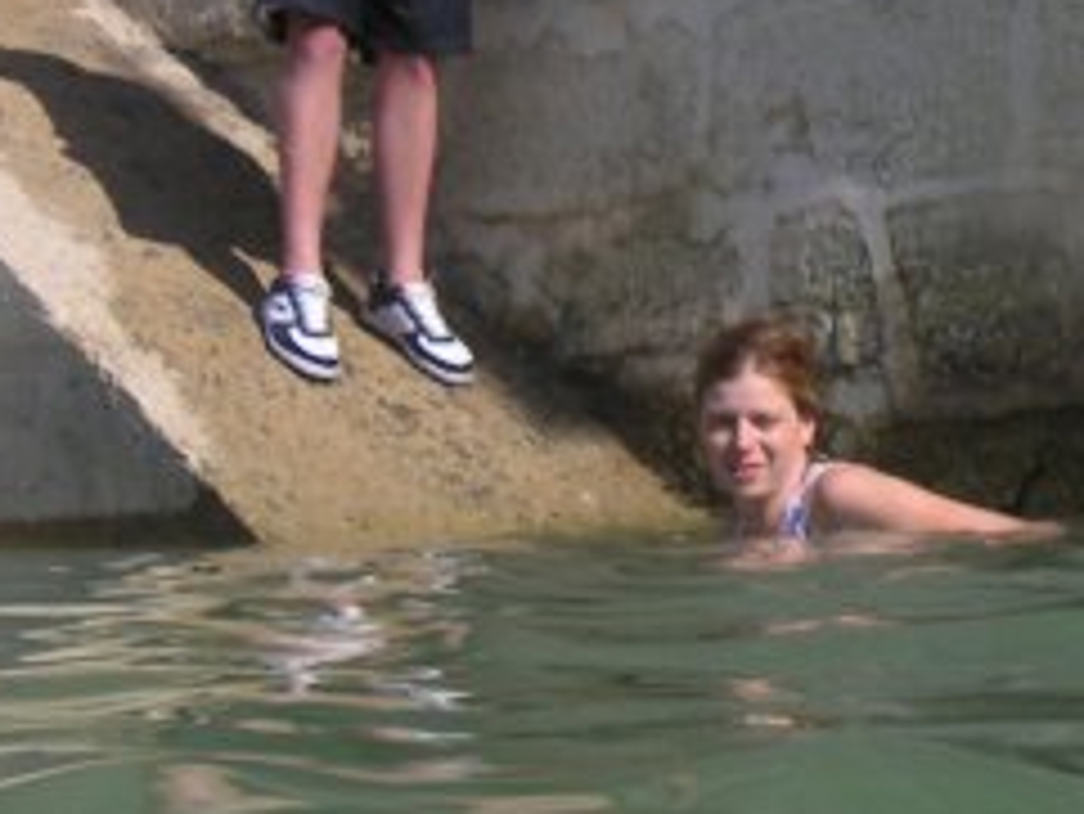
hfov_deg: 19.4
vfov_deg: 14.5
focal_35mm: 101
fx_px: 3164
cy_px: 121
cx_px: 553
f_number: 6.7
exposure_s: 1/180
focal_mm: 6
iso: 50
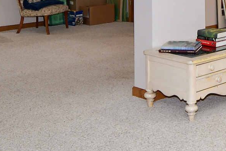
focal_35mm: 73
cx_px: 253
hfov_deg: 25.5
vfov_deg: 17.5
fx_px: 458
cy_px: -47
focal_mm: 14
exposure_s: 1/30
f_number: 6.3
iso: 640
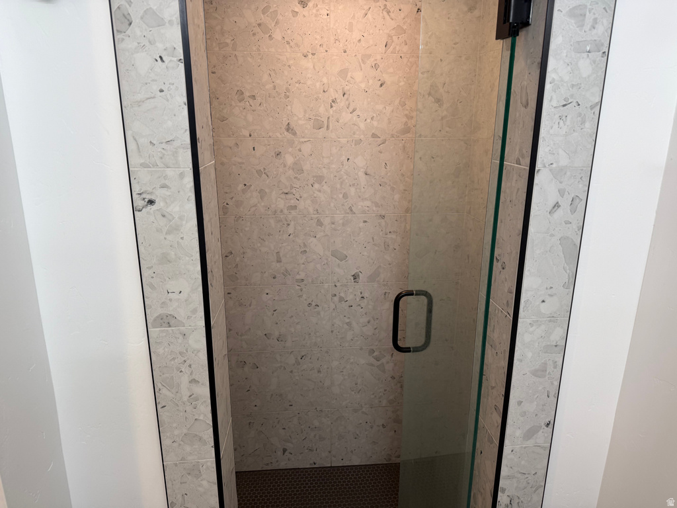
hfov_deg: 71.6
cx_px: 338
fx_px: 469
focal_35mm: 24
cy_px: 254
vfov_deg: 56.8
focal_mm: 6.76
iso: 100
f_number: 1.78
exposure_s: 1/120
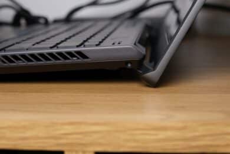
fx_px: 511
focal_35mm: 80
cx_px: 115
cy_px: 77
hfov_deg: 25.4
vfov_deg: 17.1
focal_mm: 53.3
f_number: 8
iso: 500
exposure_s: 1/80
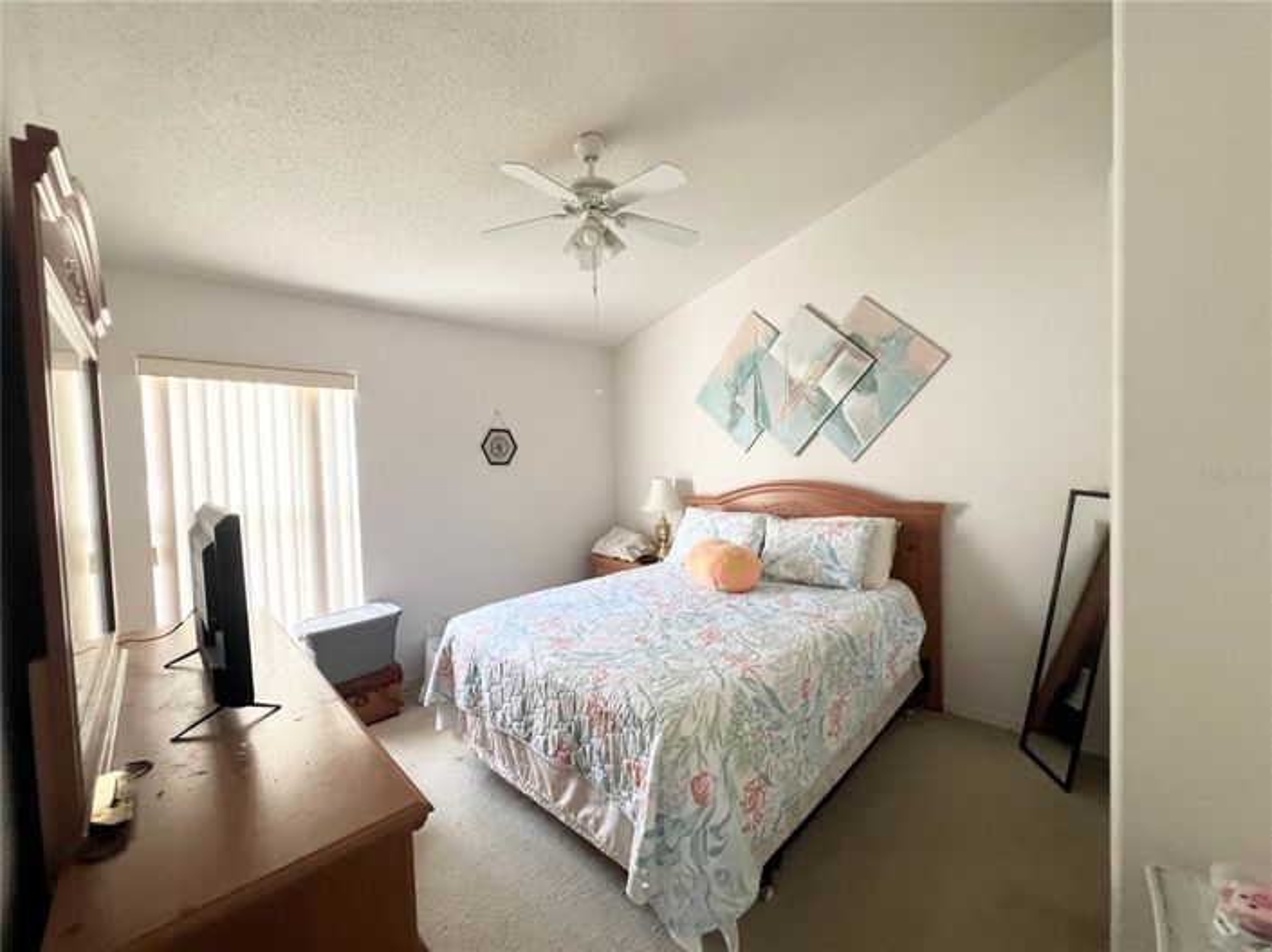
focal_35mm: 13
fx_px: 477
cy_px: 476
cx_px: 636
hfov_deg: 106.2
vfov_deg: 89.9
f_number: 1.8
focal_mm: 1.57
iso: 250
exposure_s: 1/99
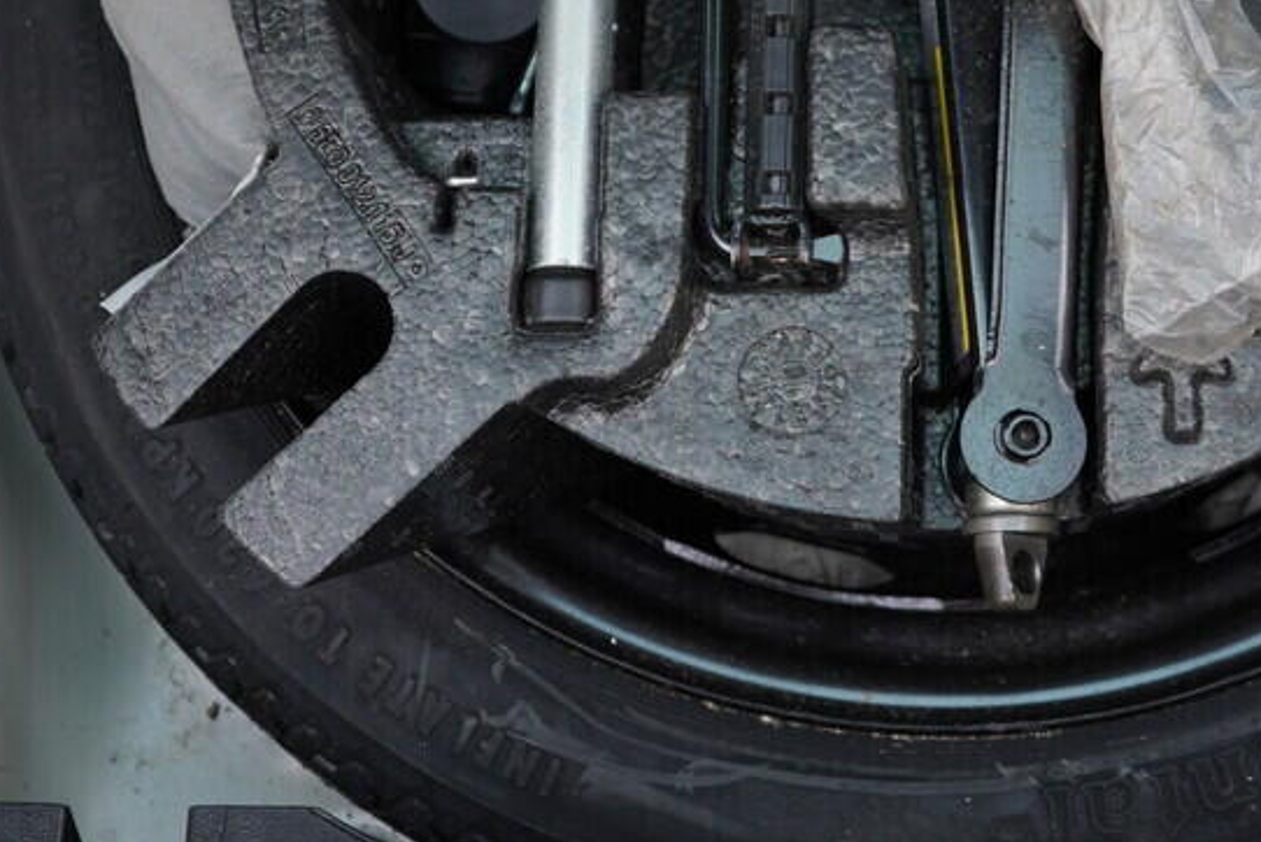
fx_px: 2383
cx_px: 898
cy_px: 101
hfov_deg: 29.3
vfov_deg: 19.7
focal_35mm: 68
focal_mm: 24
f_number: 2.8
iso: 160
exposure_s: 1/40
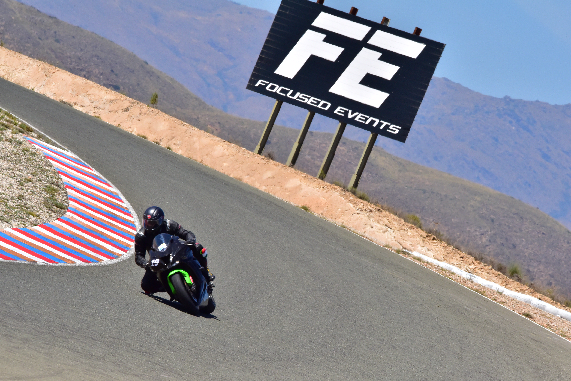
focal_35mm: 480
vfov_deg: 2.9
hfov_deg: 4.3
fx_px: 7613
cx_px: 286
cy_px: 190
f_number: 25
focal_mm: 480
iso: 800
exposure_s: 1/500
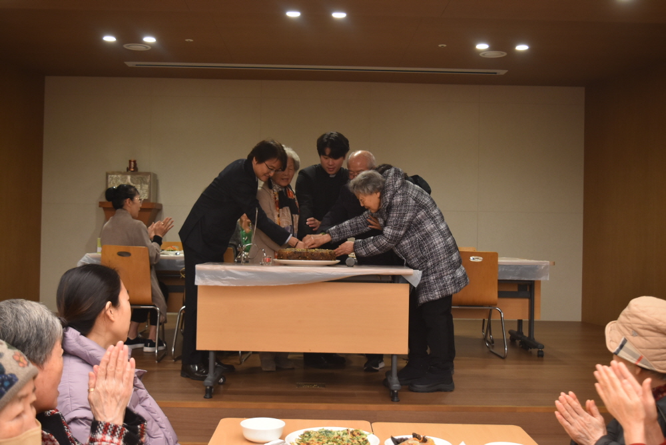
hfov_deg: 46.4
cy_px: 222
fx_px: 777
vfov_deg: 31.9
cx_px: 333
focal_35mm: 42
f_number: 4.2
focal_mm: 28
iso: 640
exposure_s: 1/60
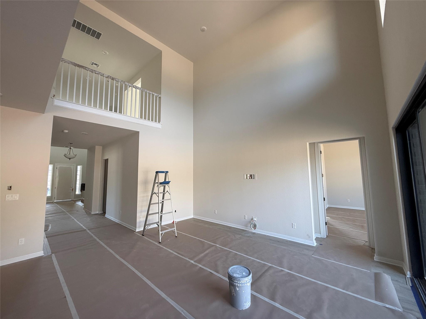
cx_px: 213
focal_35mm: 14
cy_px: 160
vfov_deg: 85.7
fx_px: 172
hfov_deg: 102.1
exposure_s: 1/99
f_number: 2.2
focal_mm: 2.22
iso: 80
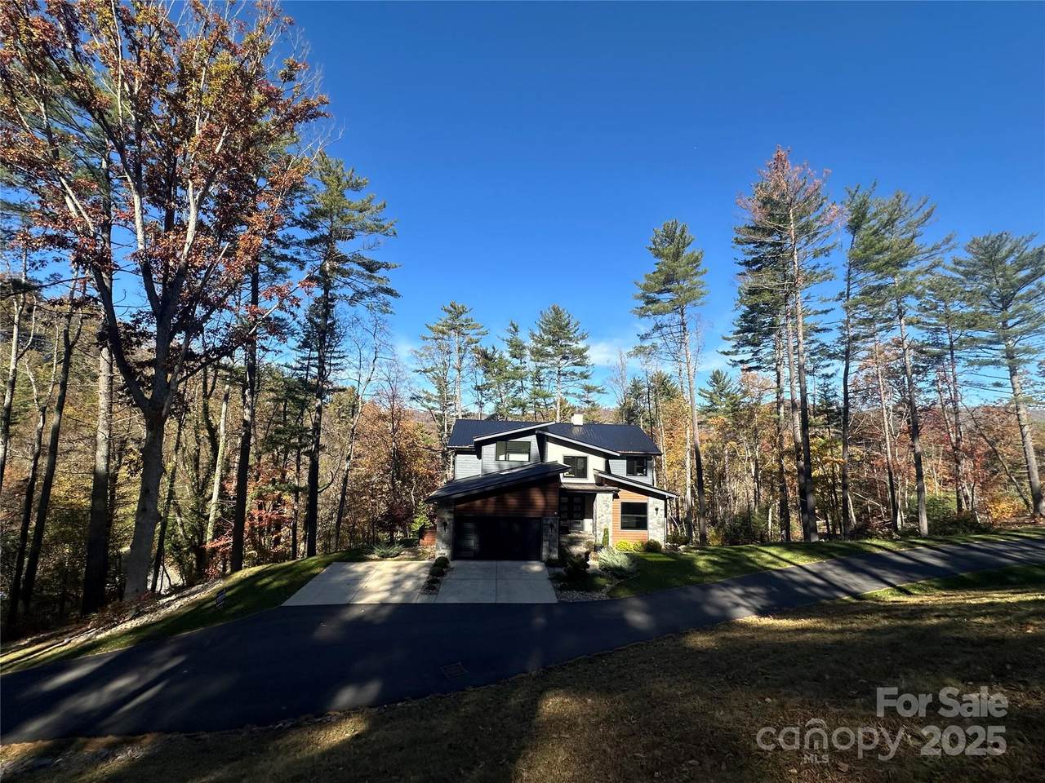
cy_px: 392
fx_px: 423
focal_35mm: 14
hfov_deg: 102.1
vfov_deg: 85.7
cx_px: 522
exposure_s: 1/1383
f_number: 2.2
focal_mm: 2.22
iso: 50
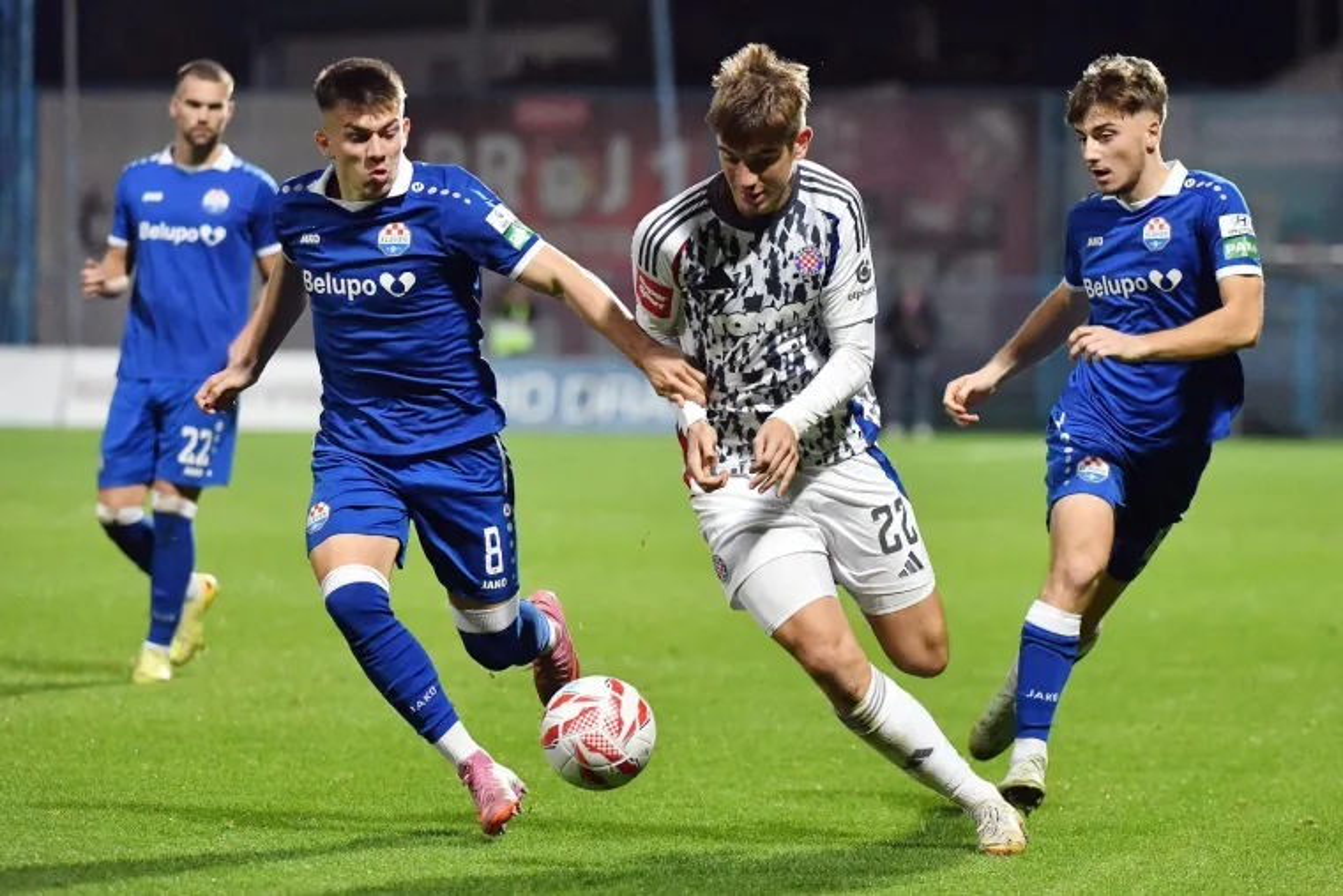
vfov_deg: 6.9
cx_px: 672
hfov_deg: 10.3
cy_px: 448
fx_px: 7462
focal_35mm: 200
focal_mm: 200
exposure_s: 1/1250
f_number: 4
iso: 6400
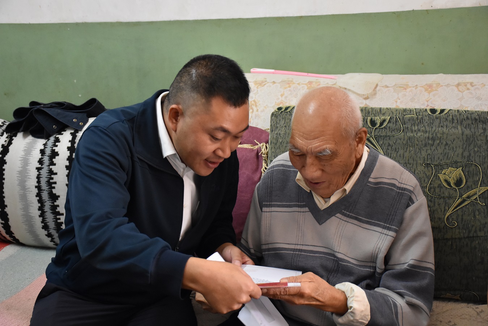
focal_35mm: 51
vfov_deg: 26.5
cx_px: 244
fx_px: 691
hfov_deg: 38.9
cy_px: 163
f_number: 4.2
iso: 3600
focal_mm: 34
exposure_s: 1/60
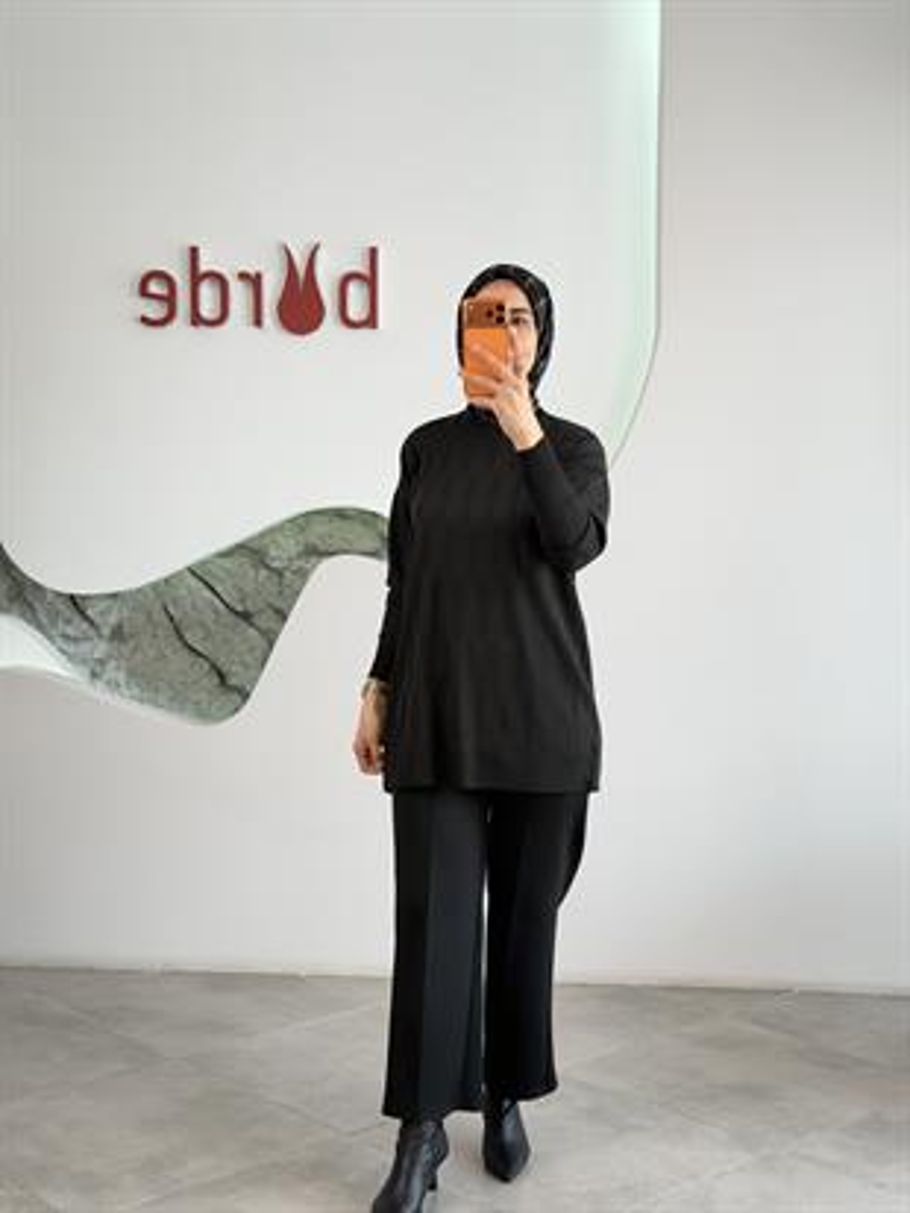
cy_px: 606
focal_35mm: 48
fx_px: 1682
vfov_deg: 39.6
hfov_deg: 30.3
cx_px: 455
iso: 50
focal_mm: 6.76
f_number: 1.78
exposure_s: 1/150
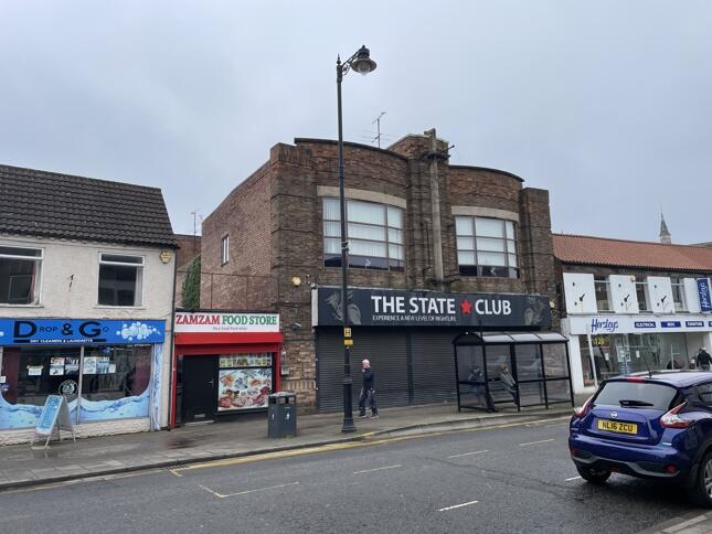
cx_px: 356
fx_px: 535
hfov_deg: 67.3
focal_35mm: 26
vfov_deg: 53.1
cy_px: 267
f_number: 1.6
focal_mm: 4.2
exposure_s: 1/796
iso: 32
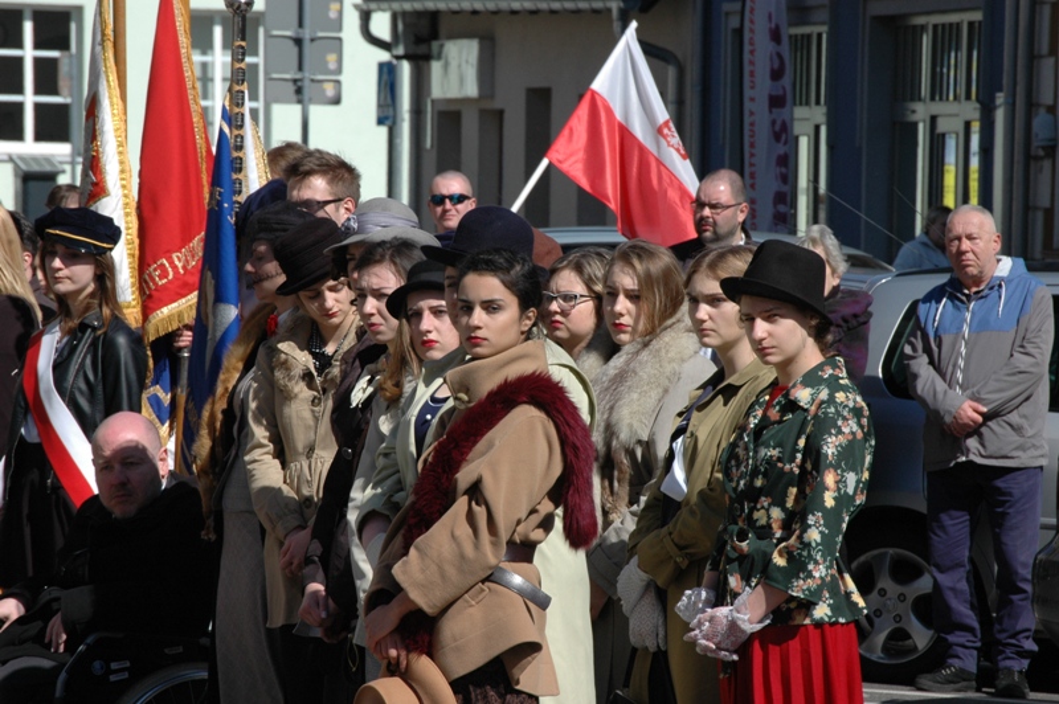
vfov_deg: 4.6
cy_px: 352
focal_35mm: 300
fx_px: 8818
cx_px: 530
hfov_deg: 6.9
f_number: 18
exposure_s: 1/320
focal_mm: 200
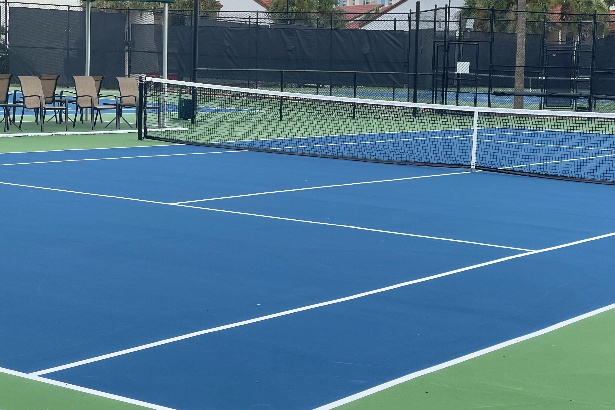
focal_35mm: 73
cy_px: 185
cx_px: 332
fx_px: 1247
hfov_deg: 27.7
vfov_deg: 18.7
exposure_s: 1/122
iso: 25
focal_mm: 7.5
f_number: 2.2
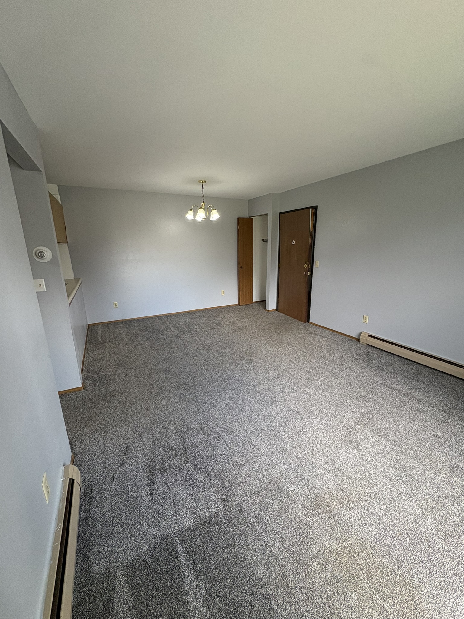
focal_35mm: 14
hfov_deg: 85.7
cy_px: 310
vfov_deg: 102.1
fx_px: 250
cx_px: 232
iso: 200
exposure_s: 1/120
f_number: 2.2
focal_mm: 2.22
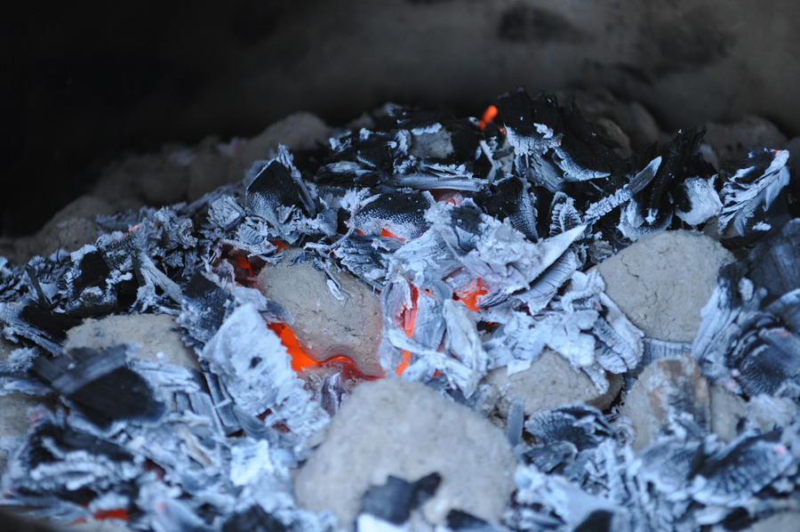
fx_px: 1831
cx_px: 400
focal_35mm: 82
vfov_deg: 16.5
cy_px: 266
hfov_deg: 24.6
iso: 800
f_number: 5.6
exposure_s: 1/60
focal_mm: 55
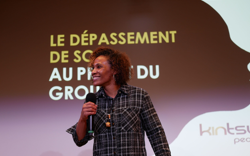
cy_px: 94
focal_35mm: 54
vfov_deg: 23.9
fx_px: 368
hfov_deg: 37.5
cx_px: 123
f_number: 1.7
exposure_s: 1/100
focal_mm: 25
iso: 200
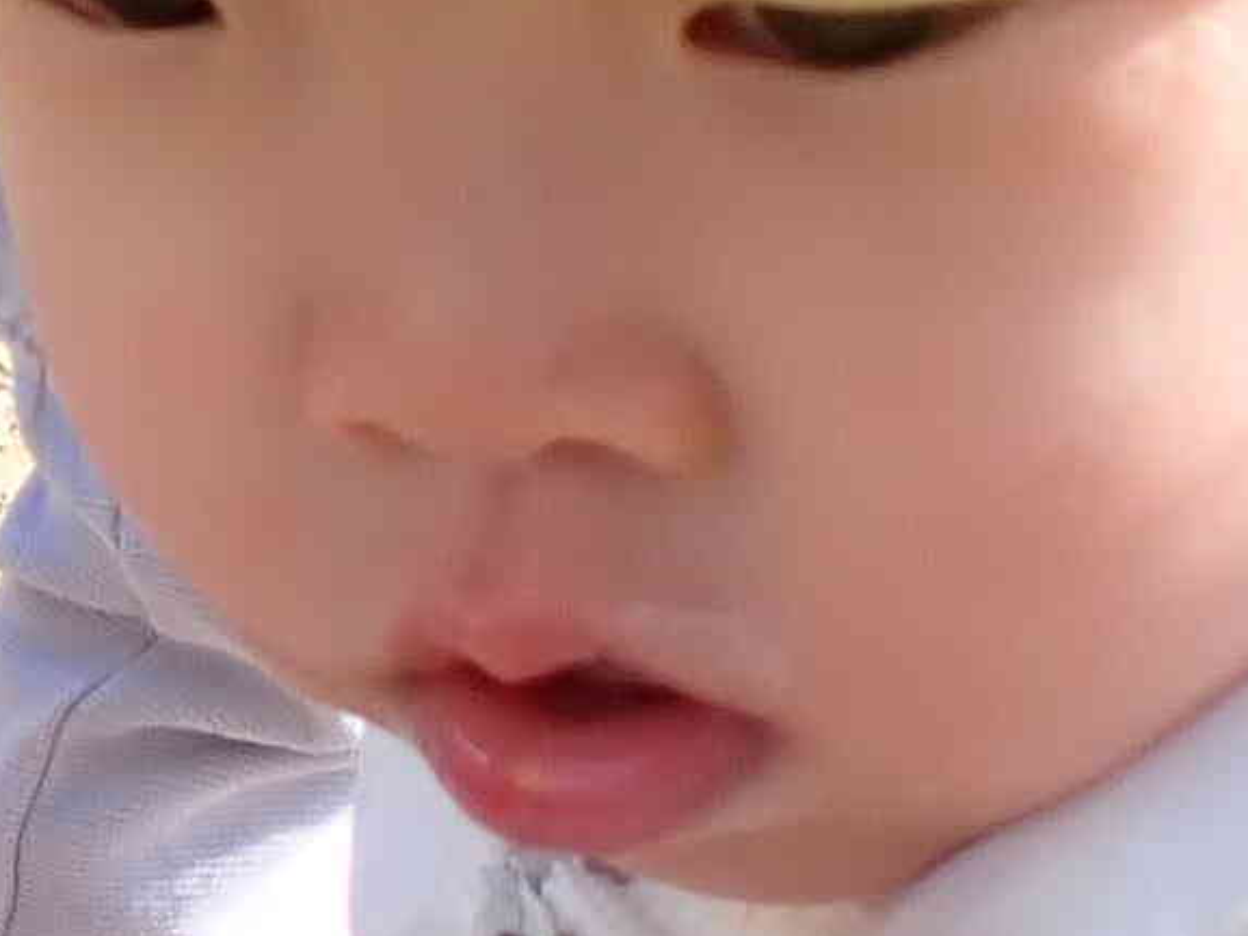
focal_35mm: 208
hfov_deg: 9.0
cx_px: -1123
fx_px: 7501
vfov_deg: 7.1
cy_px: 661
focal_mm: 5.4
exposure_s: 1/200
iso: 100
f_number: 3.2
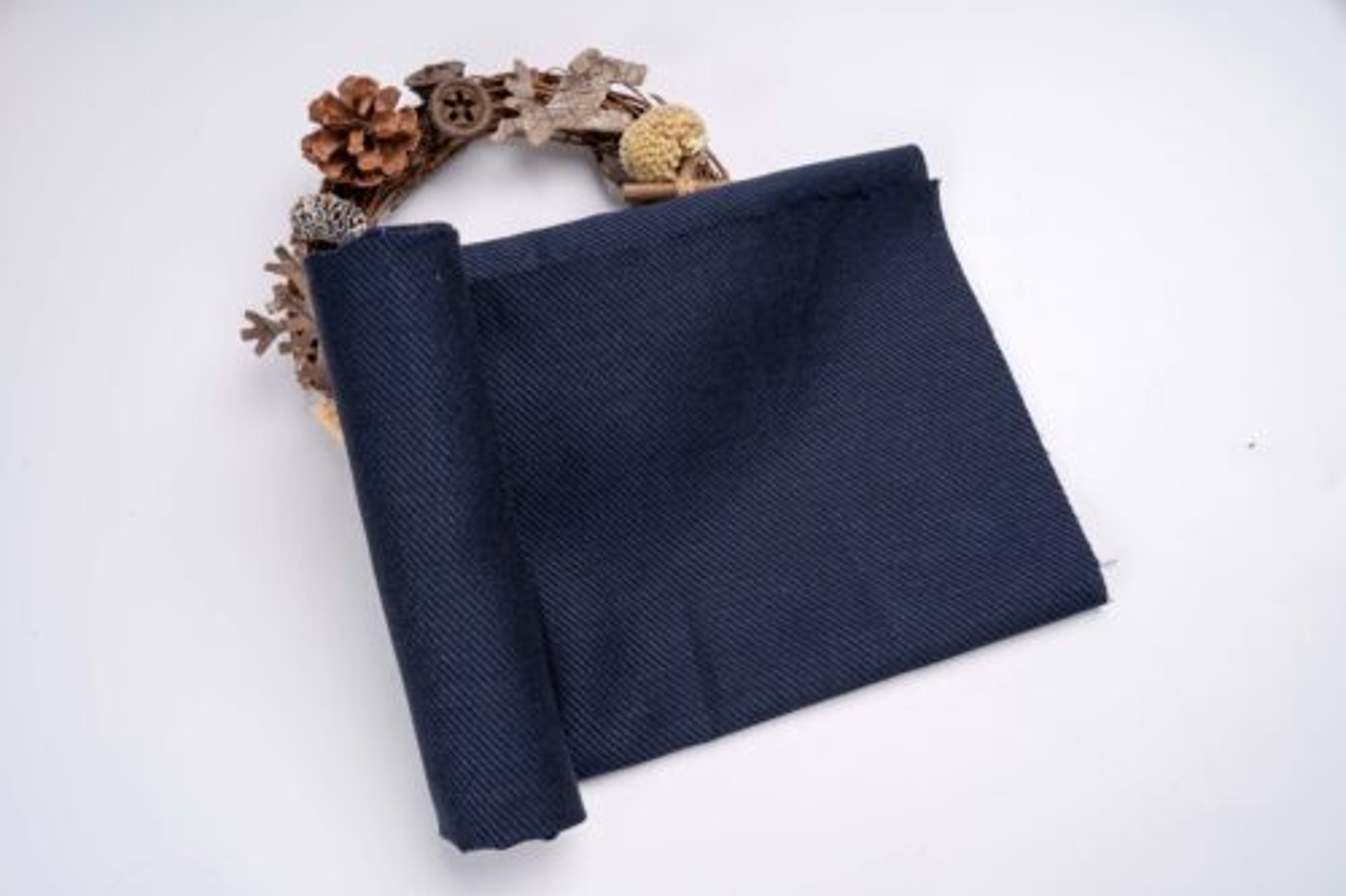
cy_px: 448
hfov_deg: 54.5
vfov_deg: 37.8
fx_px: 1308
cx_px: 673
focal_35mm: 35
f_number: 16
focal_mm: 35
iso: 100
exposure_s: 1/125
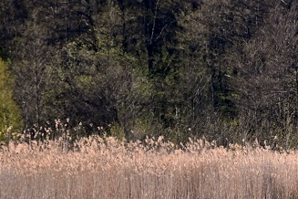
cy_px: 28
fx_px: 7598
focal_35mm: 918
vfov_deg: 1.5
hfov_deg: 2.2
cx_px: 454
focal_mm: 300
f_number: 5.6
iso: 400
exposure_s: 1/1000
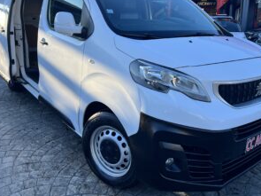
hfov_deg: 55.3
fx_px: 249
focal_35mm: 33
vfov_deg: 42.7
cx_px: 140
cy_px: 77
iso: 50
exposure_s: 1/1038
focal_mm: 5.7
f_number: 1.5
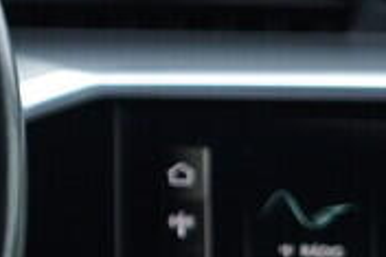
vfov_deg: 6.5
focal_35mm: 210
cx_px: -621
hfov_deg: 8.7
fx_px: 2250
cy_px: 183
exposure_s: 1/40
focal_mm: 24
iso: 250
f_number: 2.8
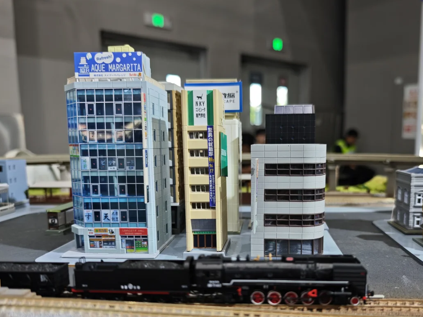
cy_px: 200
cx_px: 252
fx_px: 391
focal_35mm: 32
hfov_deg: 56.4
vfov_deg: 43.8
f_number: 1.63
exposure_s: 1/100
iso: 200
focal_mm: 8.72
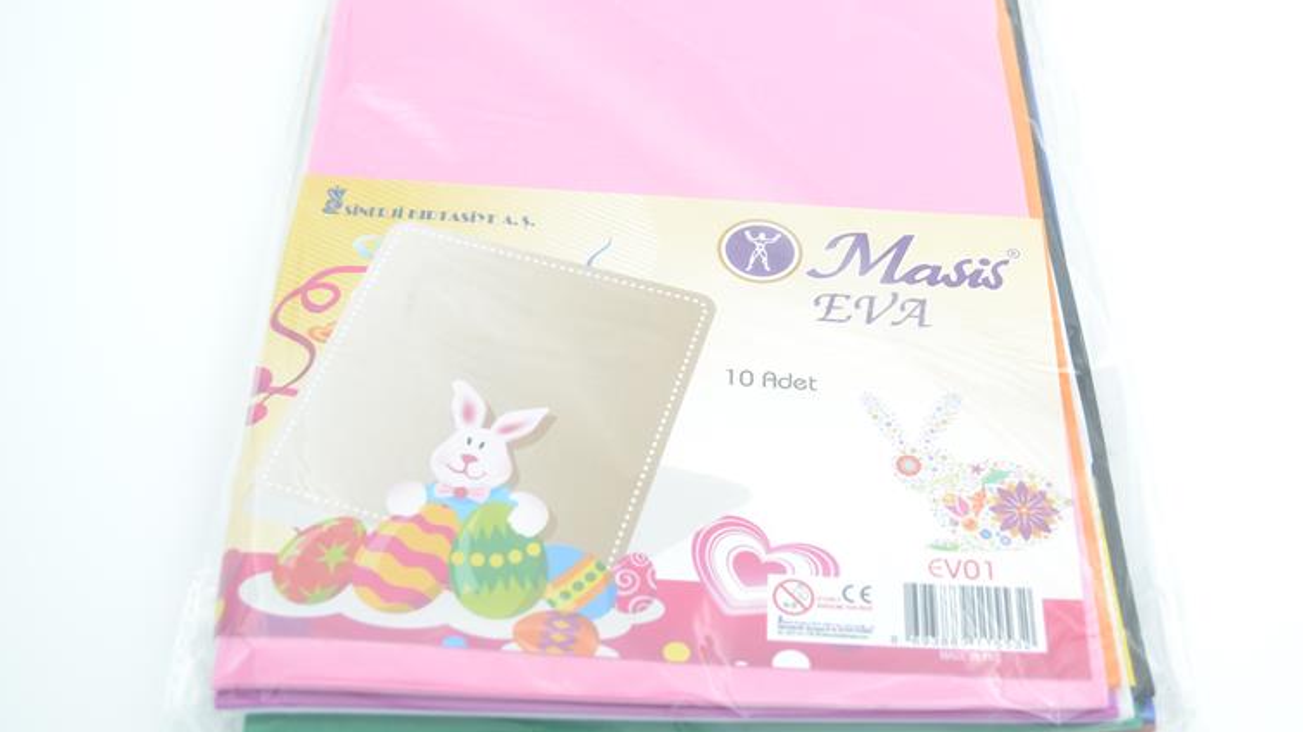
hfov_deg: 41.3
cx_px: 719
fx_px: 1727
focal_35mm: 50
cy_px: 312
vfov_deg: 23.9
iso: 100
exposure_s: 1/60
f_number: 4
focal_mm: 24
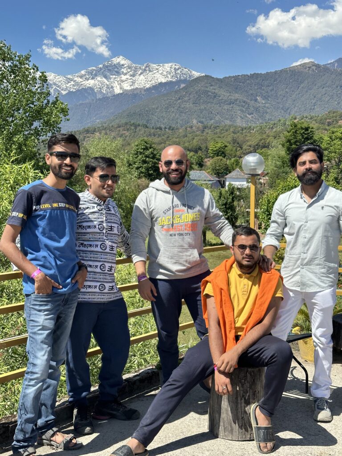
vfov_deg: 39.7
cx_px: 171
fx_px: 632
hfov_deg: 30.3
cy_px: 228
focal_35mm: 48
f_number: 1.78
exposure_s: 1/2667
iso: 64
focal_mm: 6.86
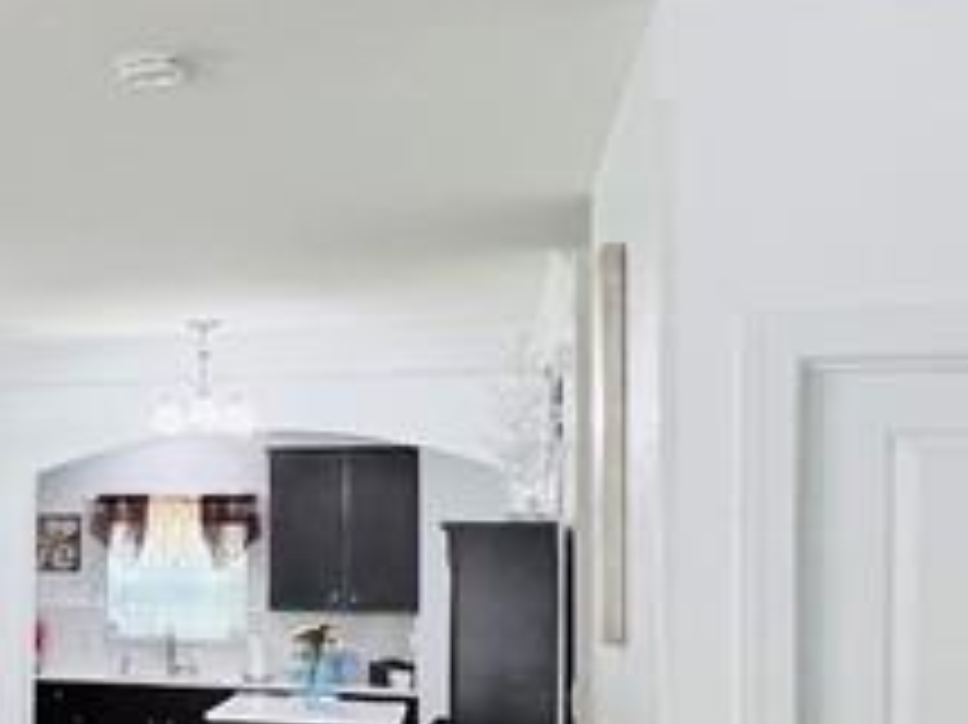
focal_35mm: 62
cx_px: -509
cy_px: 531
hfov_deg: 24.1
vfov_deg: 23.4
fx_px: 1733
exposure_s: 1/120
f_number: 1.8
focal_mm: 1.57
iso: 160
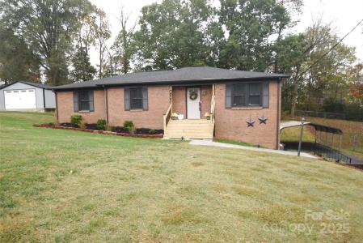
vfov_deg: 56.2
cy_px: 122
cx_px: 182
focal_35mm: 22
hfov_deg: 77.3
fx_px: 227
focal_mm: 15
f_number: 6.3
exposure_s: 1/160
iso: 100
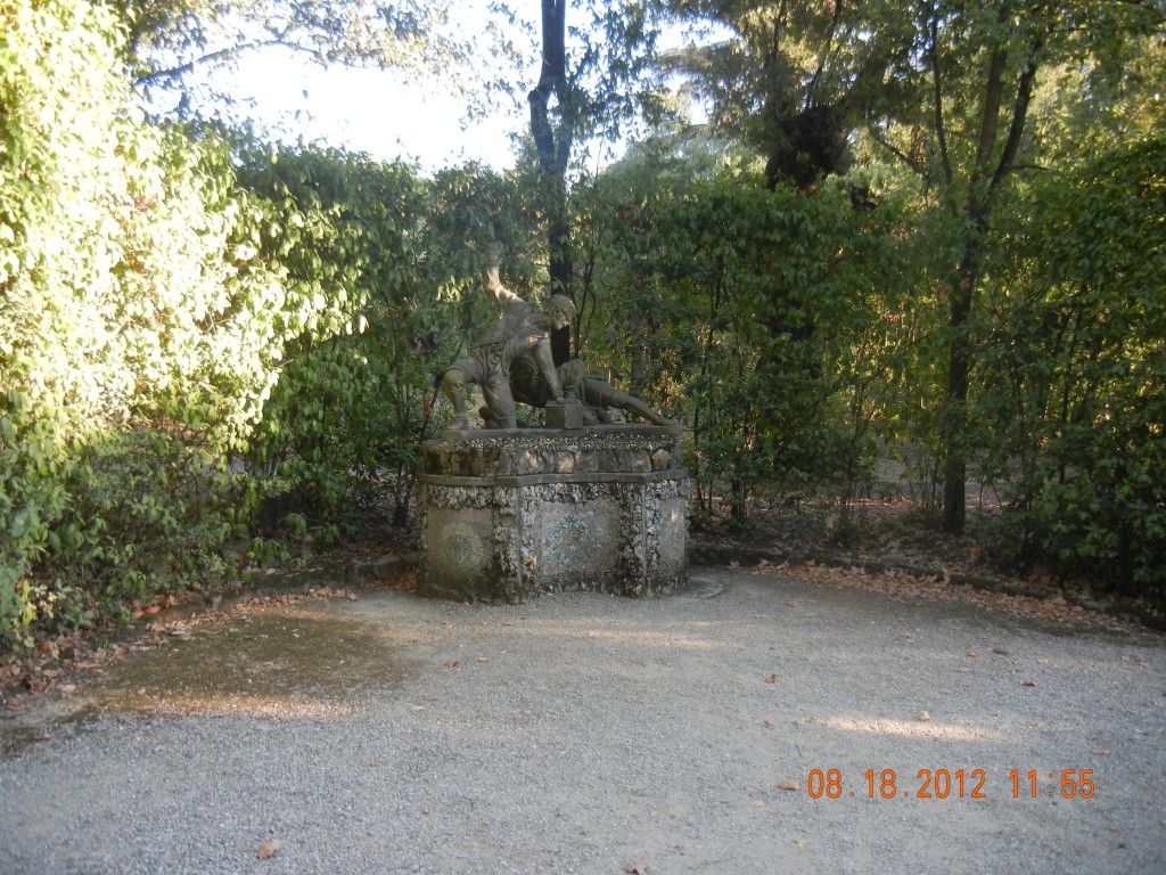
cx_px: 583
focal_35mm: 30
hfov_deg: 60.0
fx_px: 1011
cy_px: 438
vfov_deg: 46.8
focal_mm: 5.4
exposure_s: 1/86.4
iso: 160
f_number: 3.5
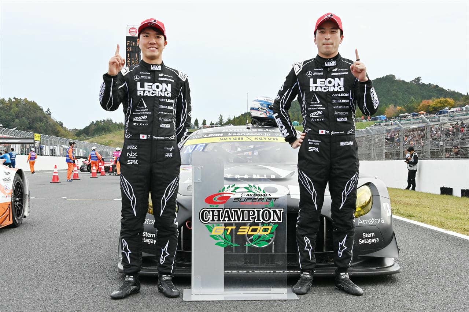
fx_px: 586
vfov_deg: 29.9
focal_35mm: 45
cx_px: 234
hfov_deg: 43.6
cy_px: 156
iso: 800
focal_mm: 45
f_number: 8
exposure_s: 1/500
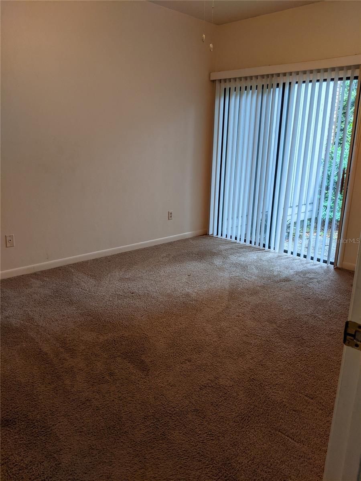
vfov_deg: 65.3
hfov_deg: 51.4
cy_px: 240
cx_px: 180
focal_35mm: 27
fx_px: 375
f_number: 1.8
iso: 73
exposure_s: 1/120
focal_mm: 4.44
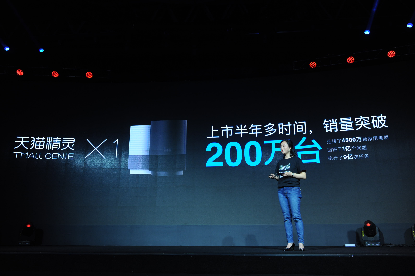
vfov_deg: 41.1
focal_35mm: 32
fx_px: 369
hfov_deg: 58.7
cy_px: 138
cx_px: 208
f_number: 4
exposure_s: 1/160
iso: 640
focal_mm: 32
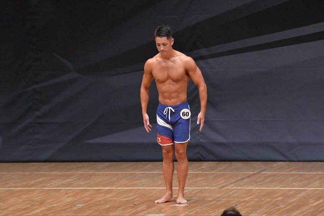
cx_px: 162
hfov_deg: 7.2
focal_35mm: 285
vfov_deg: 4.8
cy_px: 108
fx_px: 2564
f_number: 5.6
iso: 6400
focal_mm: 190
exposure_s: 1/400
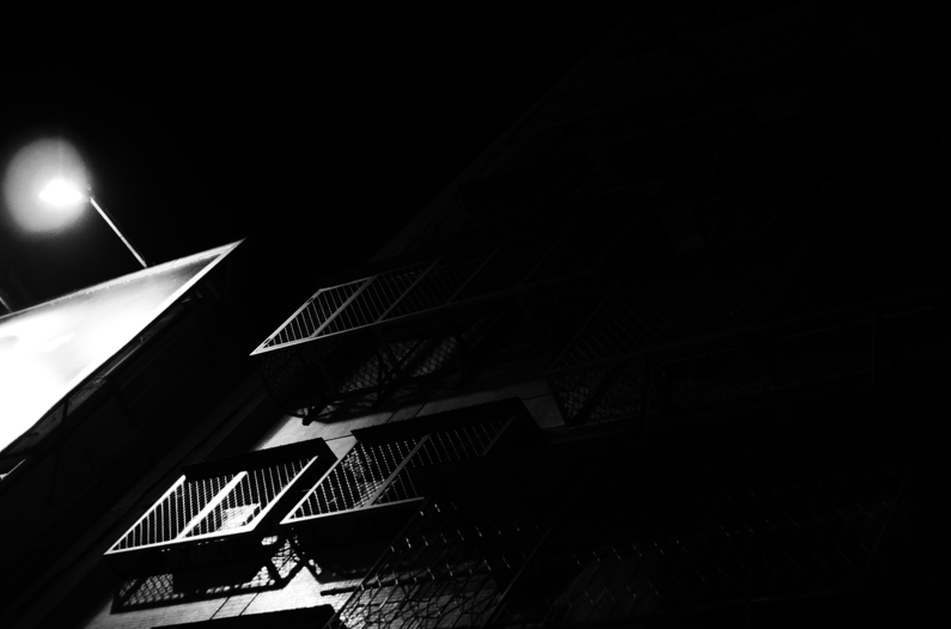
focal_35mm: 68
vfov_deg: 20.0
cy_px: 340
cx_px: 419
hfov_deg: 29.8
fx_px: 1783
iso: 1250
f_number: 1.8
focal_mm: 35
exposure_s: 1/400
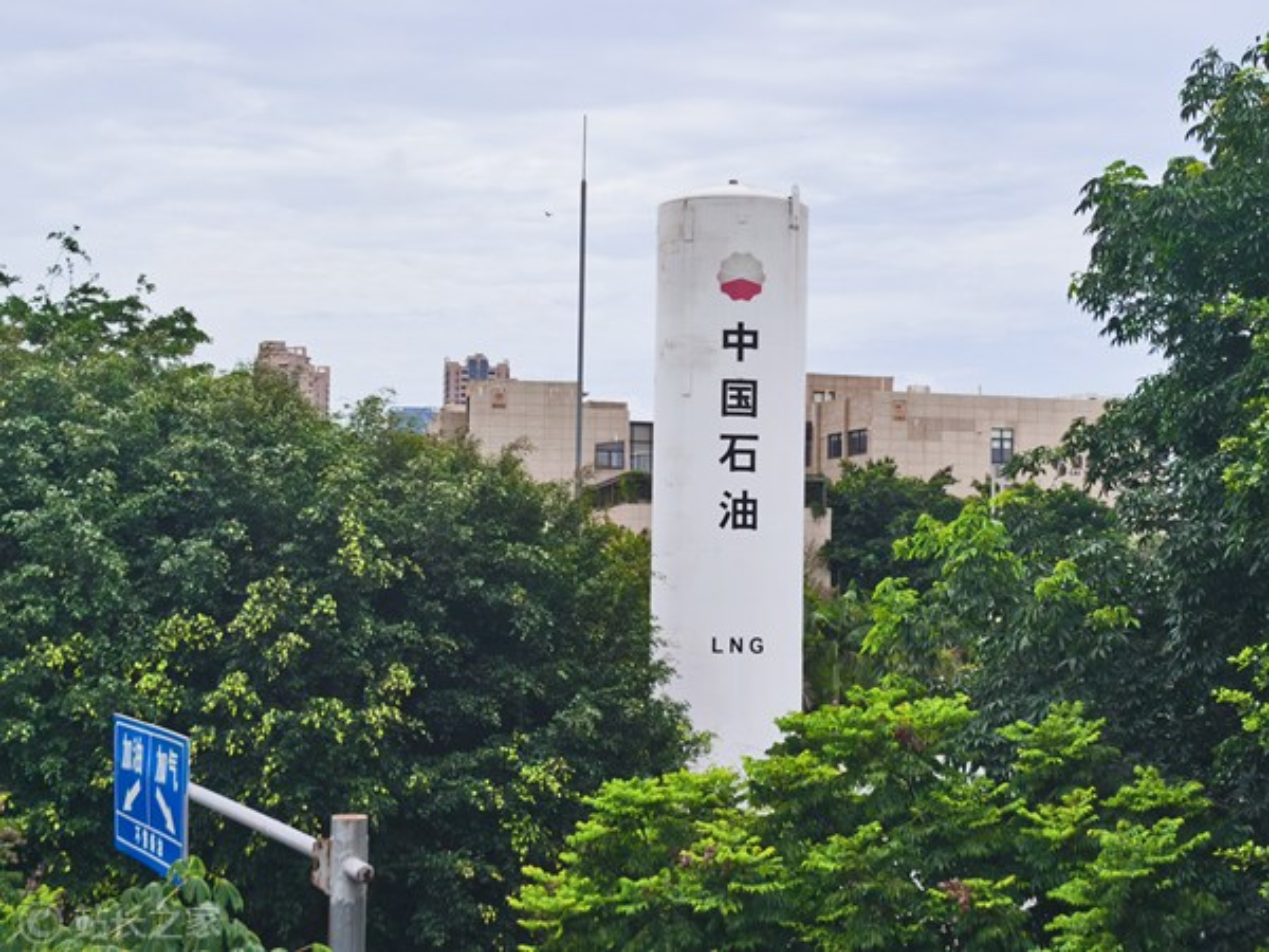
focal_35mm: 58
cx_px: 634
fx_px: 2126
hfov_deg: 33.2
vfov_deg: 25.2
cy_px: 476
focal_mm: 5.56
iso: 50
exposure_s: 1/4673
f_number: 1.6
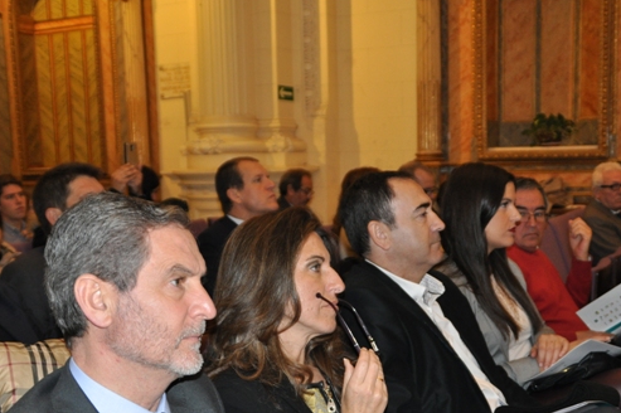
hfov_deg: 40.6
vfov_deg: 27.6
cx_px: 322
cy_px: 254
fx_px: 839
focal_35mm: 49
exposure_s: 1/60
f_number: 3.8
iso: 800
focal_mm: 25
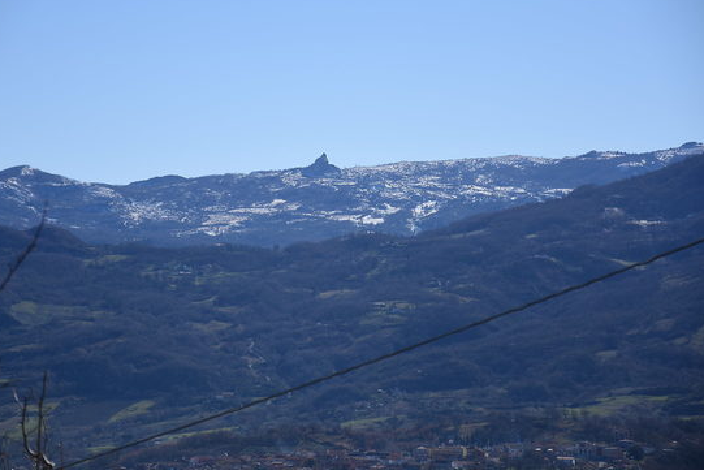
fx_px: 3414
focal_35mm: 175
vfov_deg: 7.9
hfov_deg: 11.8
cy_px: 220
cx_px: 329
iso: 100
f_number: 5.6
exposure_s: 1/800
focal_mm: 105
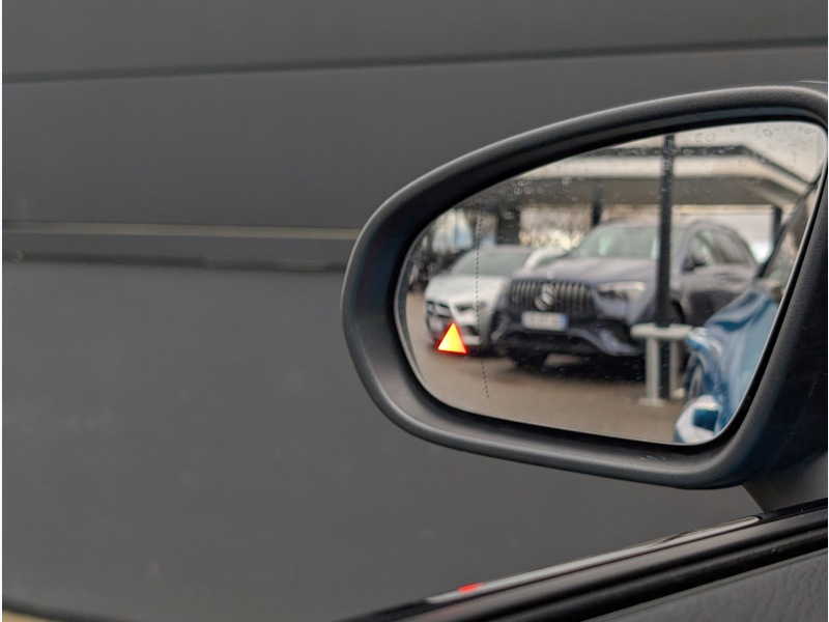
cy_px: 311
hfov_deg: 38.9
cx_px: 414
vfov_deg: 29.7
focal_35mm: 49
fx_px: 1173
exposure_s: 1/236
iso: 46
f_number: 1.68
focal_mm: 6.9
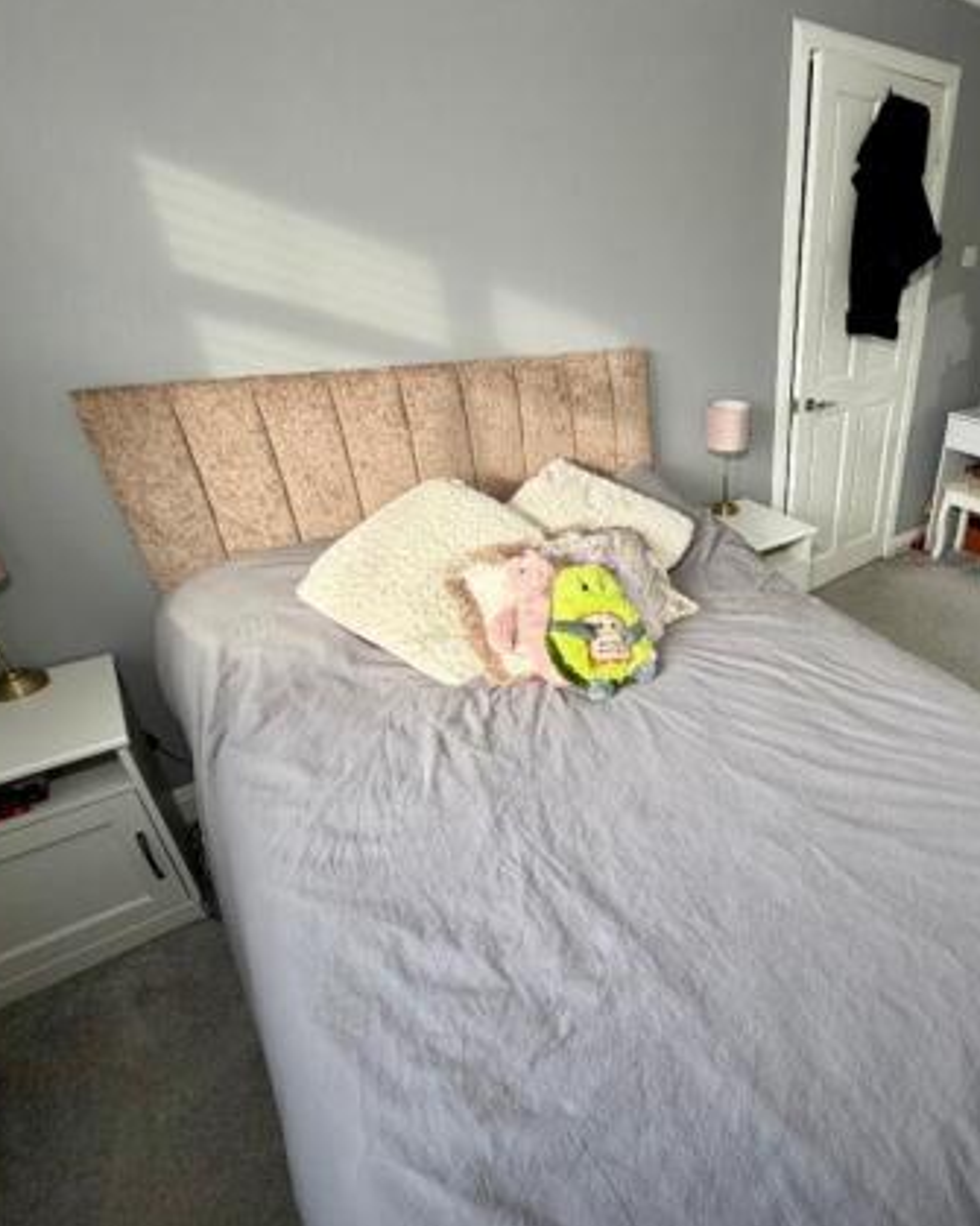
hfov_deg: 65.3
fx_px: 689
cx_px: 765
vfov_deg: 83.3
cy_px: 625
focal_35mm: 19
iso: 125
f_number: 2.2
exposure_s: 1/96
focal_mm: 2.22
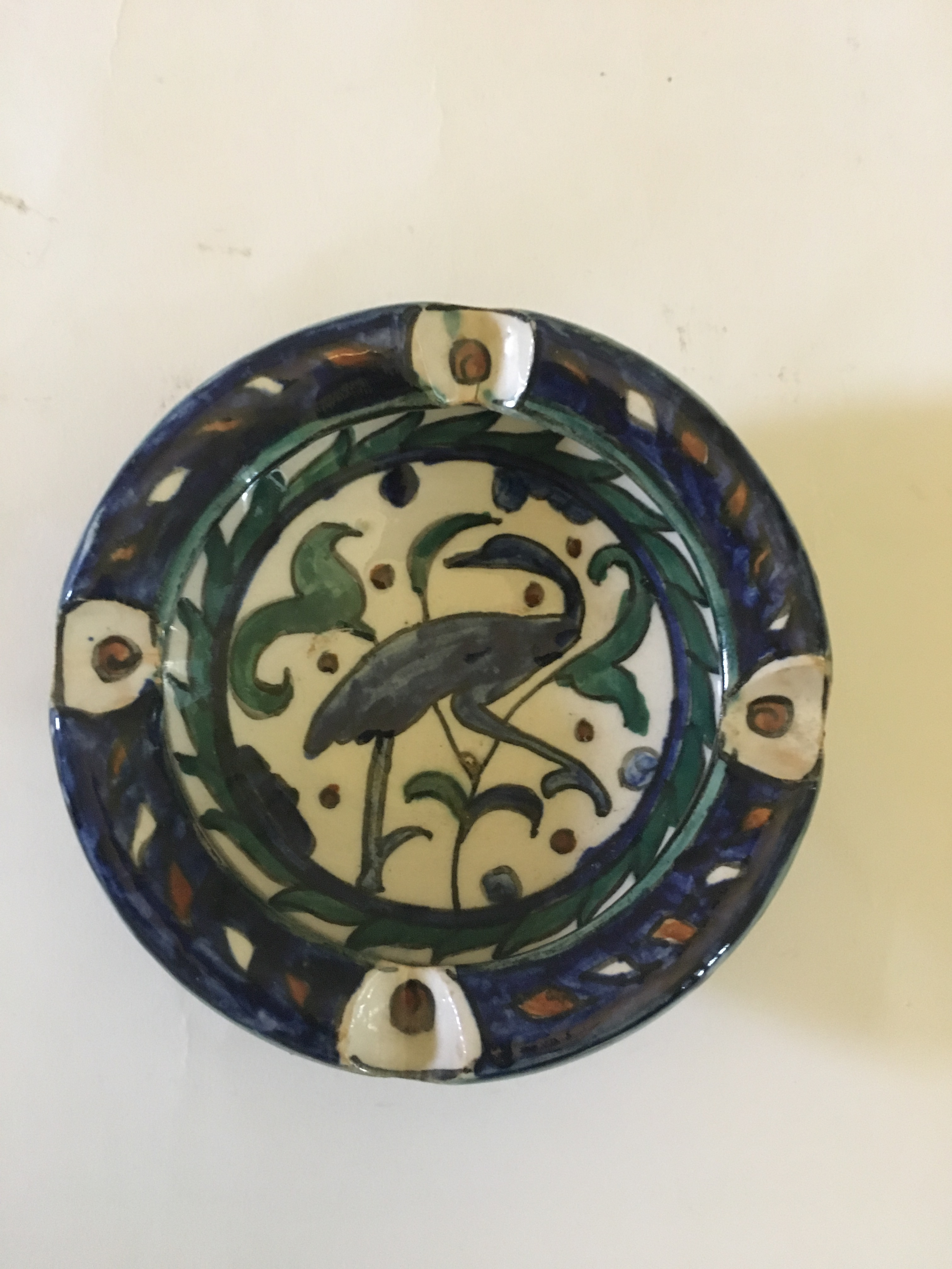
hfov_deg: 48.2
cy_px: 634
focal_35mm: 29
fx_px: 1063
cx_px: 476
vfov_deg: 61.7
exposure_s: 1/15
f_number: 2.2
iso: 500
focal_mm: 4.15
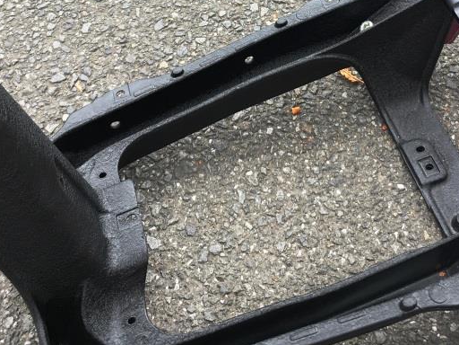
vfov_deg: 24.1
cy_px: 3
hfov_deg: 33.2
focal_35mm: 58
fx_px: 769
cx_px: 264
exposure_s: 1/237
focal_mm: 4.15
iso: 25
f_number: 2.2
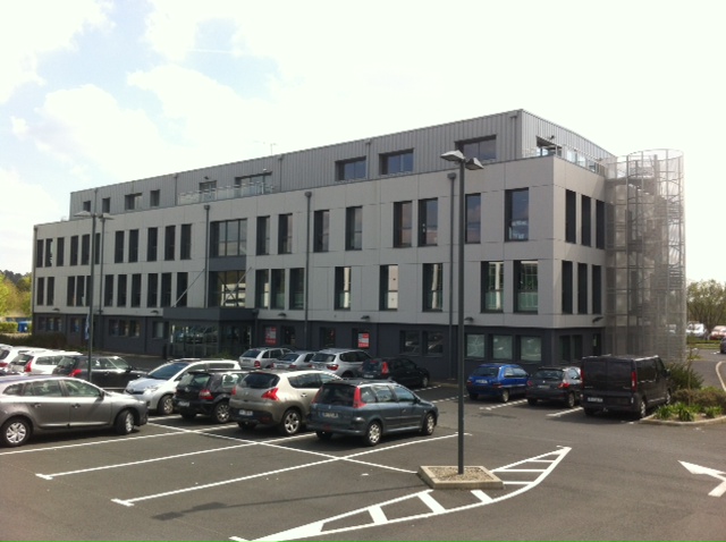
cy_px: 271
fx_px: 733
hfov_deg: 52.7
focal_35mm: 35
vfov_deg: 40.6
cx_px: 363
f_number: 2.8
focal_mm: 3.85
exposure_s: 1/718
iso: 80
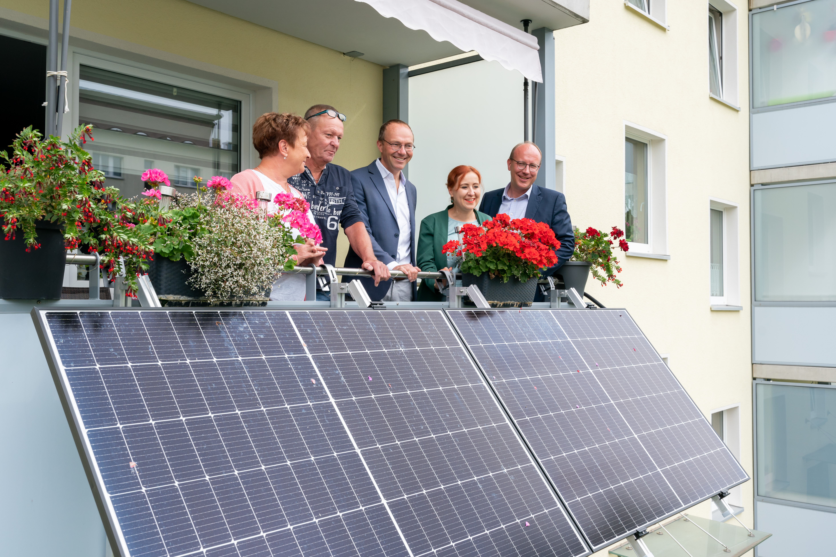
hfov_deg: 55.7
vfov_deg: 38.8
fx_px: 792
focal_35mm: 34
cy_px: 278
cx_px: 418
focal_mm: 34.1
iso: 400
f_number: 9
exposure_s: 1/200
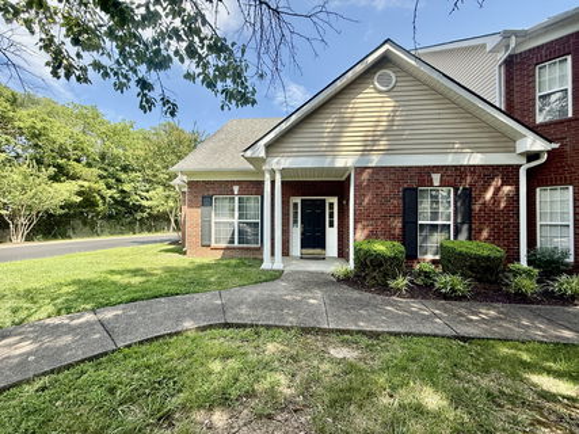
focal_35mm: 14
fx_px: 234
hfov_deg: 102.1
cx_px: 290
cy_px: 217
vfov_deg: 85.6
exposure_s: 1/445
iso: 64
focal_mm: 2.22
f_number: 2.2
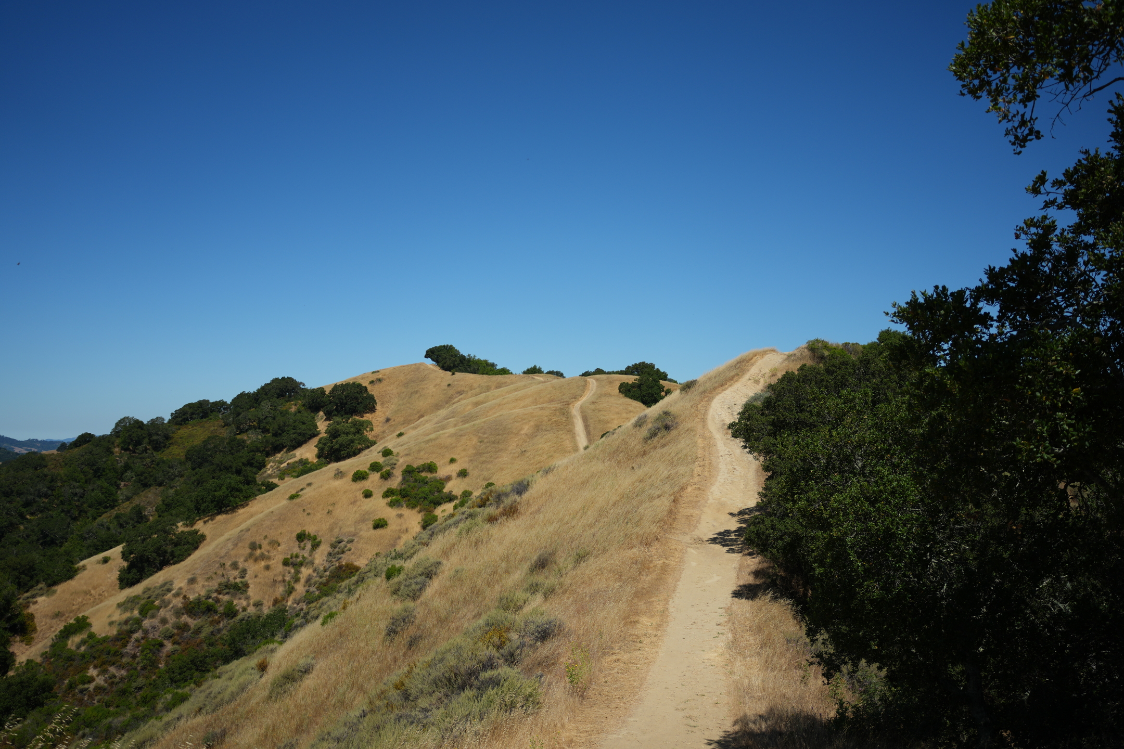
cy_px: 374
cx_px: 562
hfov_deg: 65.5
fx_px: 874
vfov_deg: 46.4
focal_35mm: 28
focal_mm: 28
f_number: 4
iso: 160
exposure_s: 1/2500
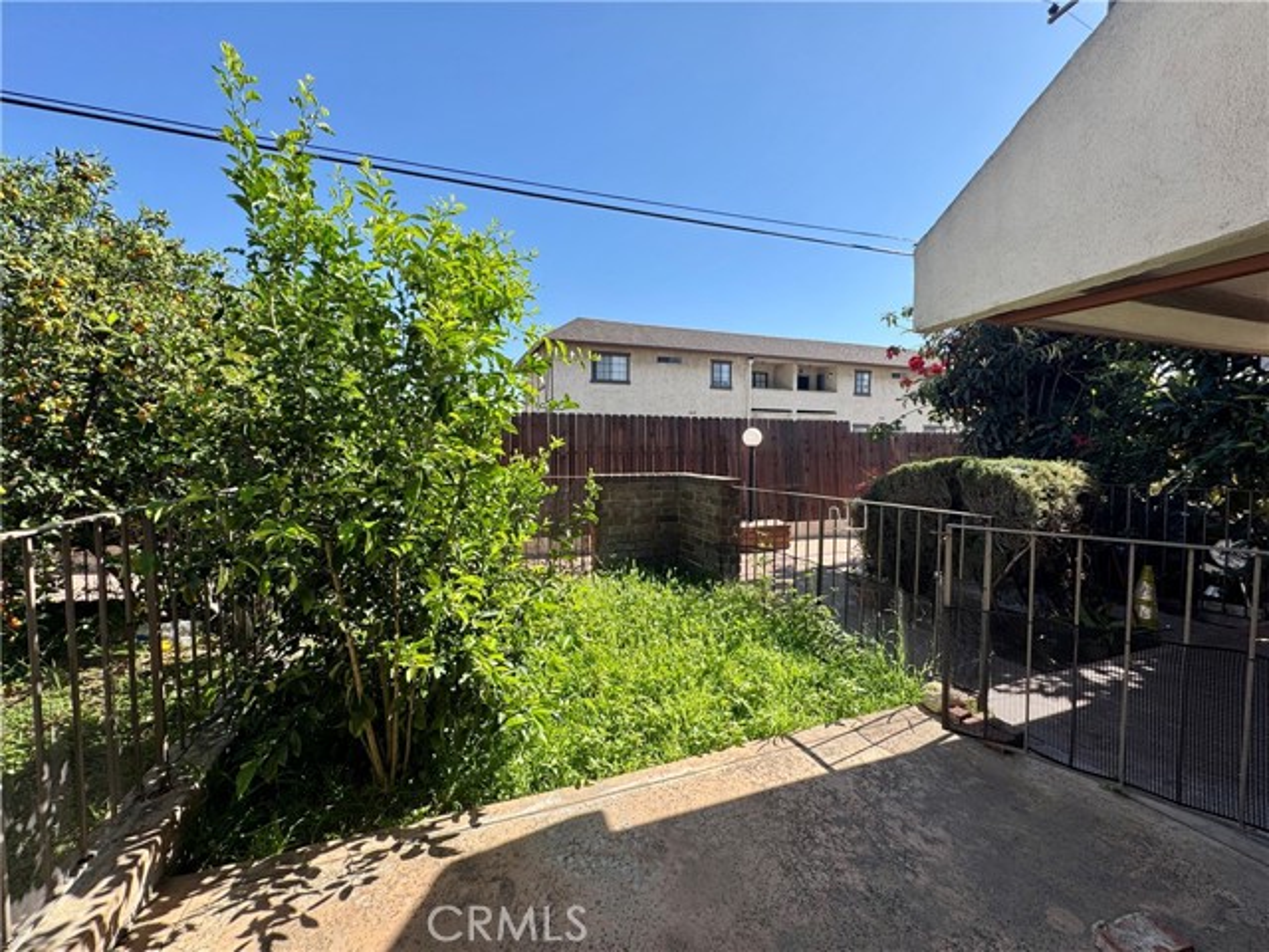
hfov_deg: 102.1
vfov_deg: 85.7
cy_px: 476
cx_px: 634
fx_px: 513
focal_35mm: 14
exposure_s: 1/858
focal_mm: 2.22
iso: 50
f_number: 2.2
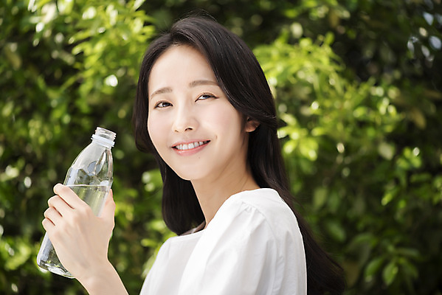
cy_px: 148
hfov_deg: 19.4
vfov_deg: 13.1
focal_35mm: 105
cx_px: 221
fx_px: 1290
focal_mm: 105
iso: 100
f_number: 4
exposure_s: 1/400
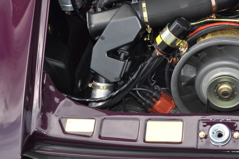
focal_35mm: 88
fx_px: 583
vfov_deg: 15.4
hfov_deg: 22.5
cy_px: 29
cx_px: 221
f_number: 4
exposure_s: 1/200
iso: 220
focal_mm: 30
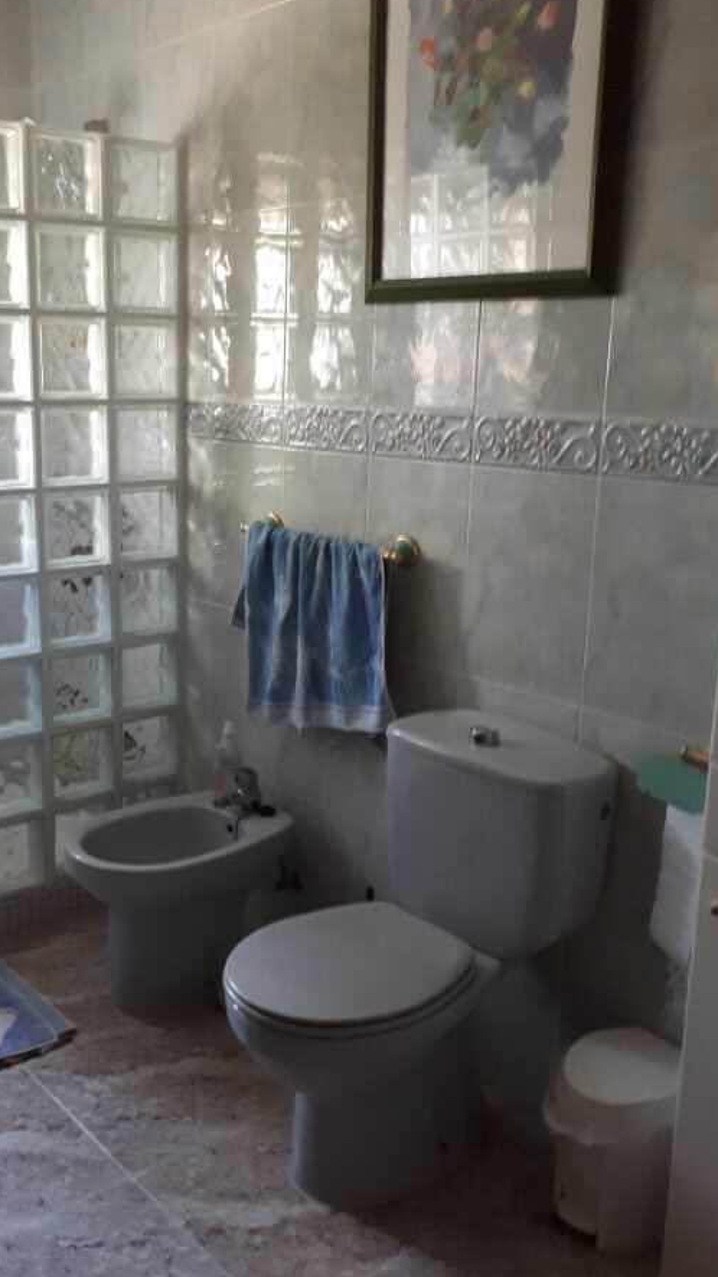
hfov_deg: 34.1
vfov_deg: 58.0
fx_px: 1151
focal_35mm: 34
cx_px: 203
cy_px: 613
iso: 320
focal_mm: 3.6
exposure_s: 1/17
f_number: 1.9
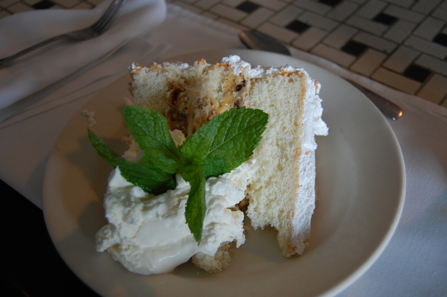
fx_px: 484
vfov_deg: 34.1
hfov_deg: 49.6
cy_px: 148
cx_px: 224
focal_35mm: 39
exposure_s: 1/25
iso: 800
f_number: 4.2
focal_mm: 26
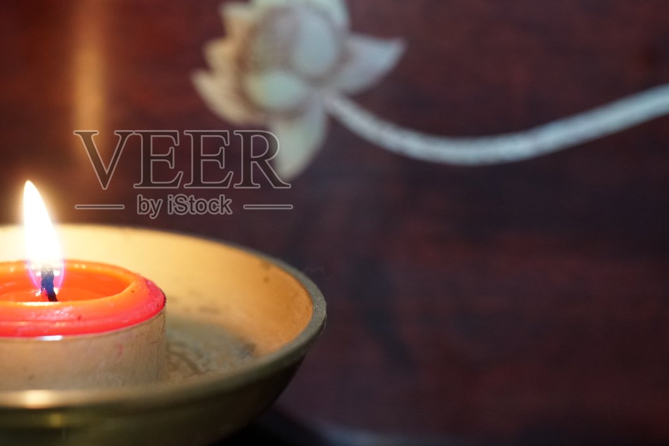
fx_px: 1041
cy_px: 175
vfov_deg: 24.1
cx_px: 183
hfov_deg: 35.0
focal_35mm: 56
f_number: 3.2
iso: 1250
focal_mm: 24
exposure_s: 1/80
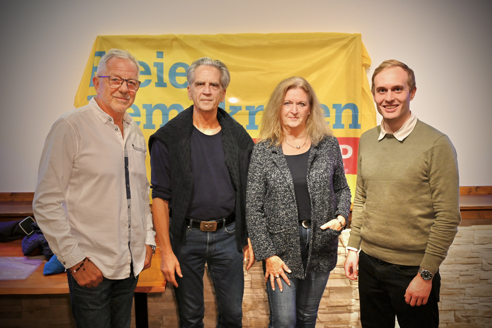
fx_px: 519
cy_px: 164
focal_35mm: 38
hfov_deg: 50.7
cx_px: 246
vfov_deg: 35.0
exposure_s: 1/100
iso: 3200
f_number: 4
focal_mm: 38
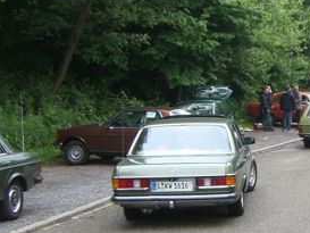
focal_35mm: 89
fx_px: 797
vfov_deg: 16.6
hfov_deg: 21.1
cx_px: 326
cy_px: 134
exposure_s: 1/125
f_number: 2.7
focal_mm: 6.2
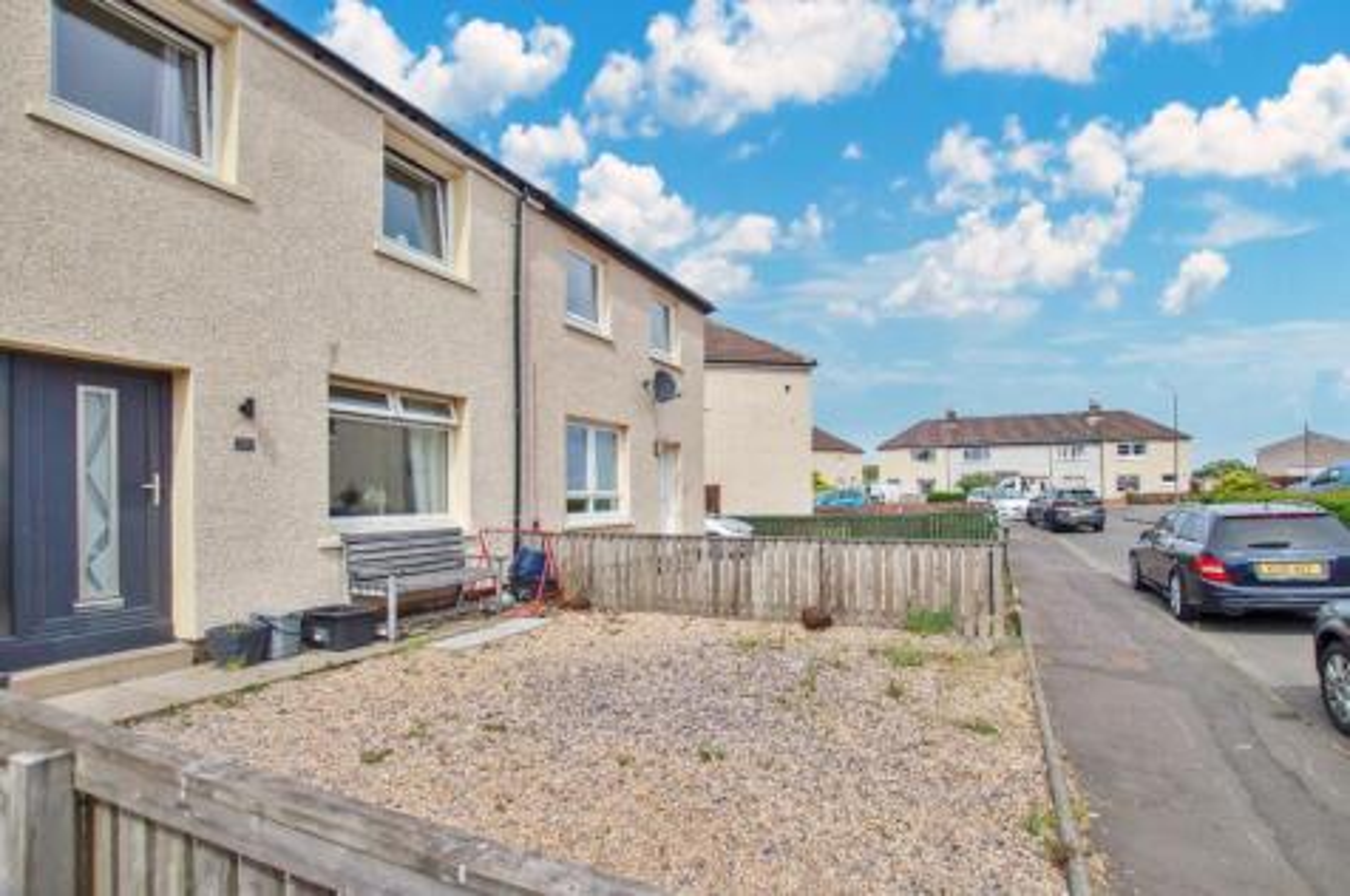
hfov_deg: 100.5
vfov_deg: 77.2
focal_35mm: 15
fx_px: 562
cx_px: 675
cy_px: 448
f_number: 5
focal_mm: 10
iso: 200
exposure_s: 1/1600
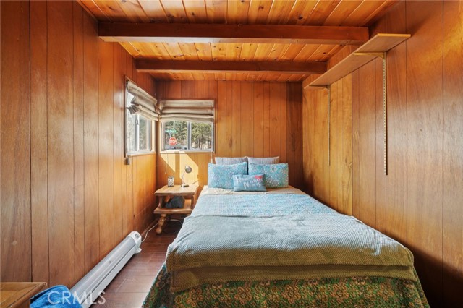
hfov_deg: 108.4
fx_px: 167
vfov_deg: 85.4
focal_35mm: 13
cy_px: 154
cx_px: 232
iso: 400
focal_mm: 13
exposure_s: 1/13
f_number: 9
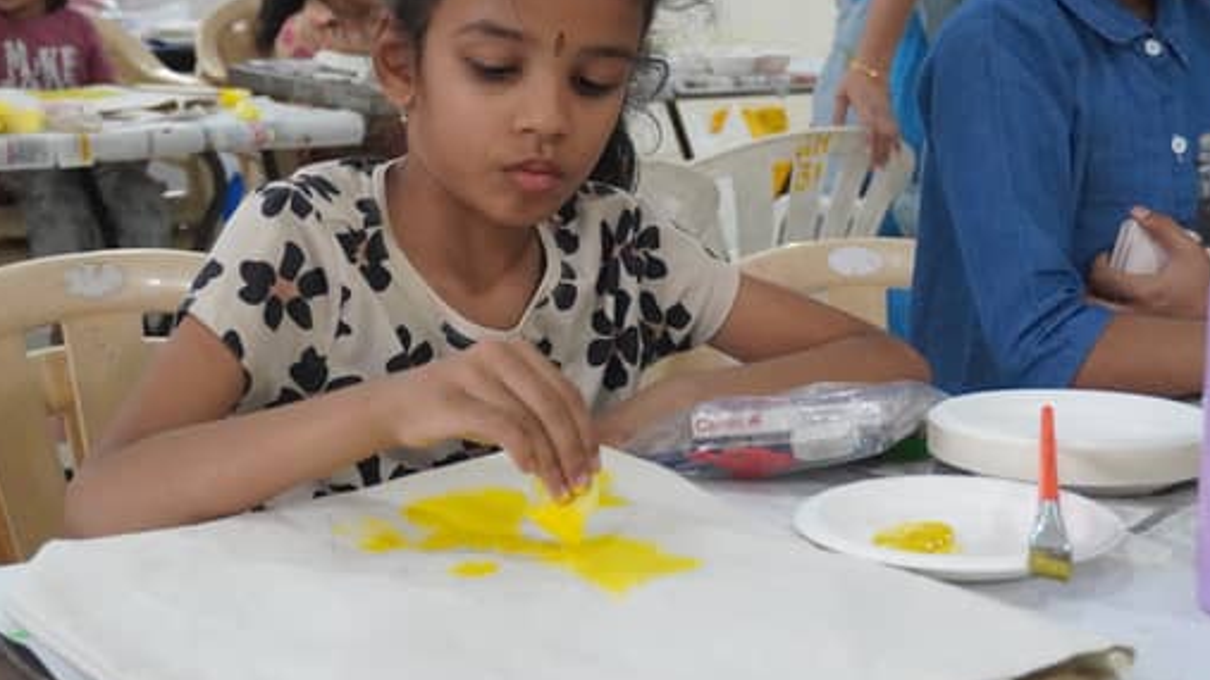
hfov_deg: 28.7
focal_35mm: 74
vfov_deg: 16.4
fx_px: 2364
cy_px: 330
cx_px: 570
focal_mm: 35
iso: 5000
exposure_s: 1/160
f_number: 5.6
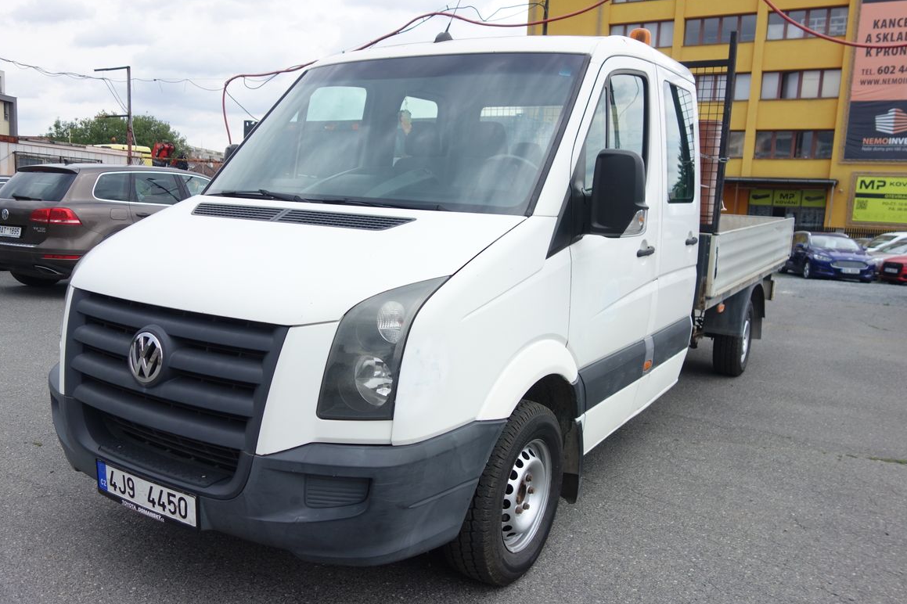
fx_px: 730
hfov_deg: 63.7
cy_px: 309
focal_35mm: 29
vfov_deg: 44.9
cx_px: 452
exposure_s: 1/2000
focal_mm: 10.4
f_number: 2
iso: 125
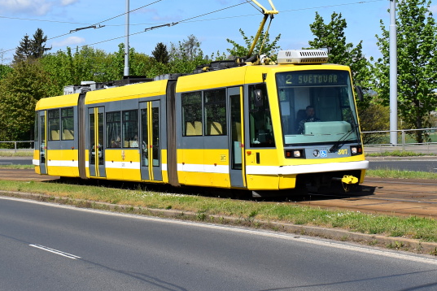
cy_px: 45
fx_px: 1007
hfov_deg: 24.5
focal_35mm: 83
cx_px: 216
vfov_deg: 16.3
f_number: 10
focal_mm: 29
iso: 200
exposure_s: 1/400
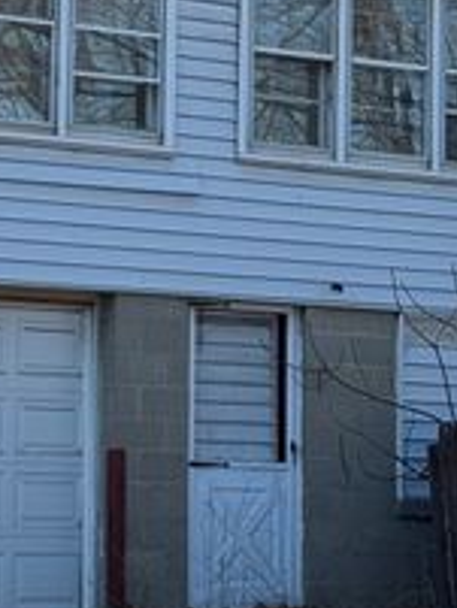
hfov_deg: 9.1
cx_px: -260
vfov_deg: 12.4
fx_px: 2796
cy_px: 113
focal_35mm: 159
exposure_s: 1/1681
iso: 64
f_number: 1.78
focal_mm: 6.76
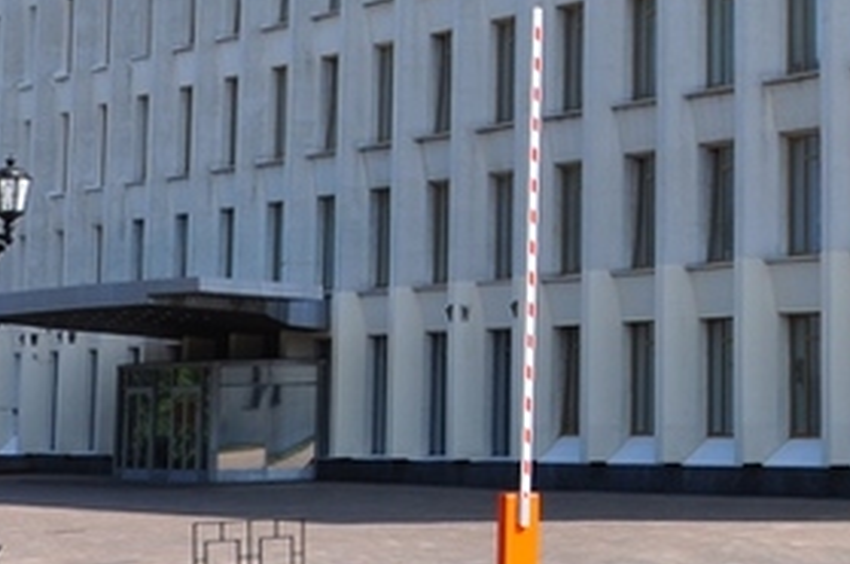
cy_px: -178
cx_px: 897
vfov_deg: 10.4
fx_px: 3034
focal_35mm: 129
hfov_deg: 15.6
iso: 200
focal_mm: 25
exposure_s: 1/320
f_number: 10
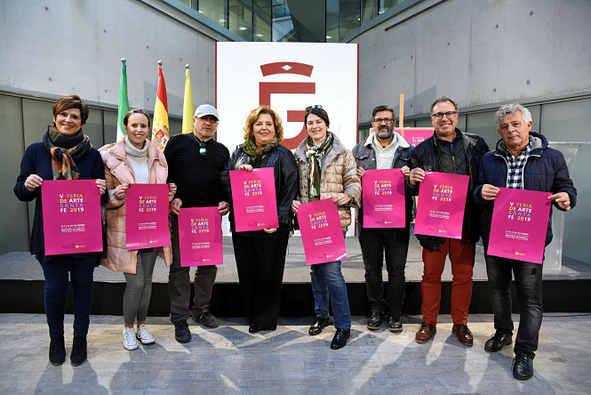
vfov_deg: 53.2
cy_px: 198
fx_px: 394
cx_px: 296
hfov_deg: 73.7
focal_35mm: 24
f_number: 4
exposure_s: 1/125
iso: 1600
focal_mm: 24
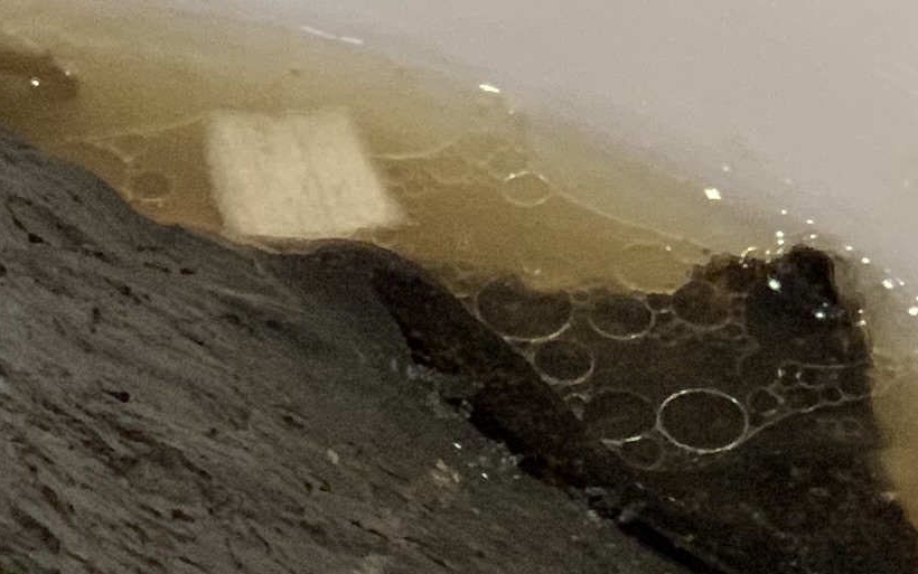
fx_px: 6782
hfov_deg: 7.7
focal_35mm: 271
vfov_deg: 4.8
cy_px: 636
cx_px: 121
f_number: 2.4
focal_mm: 6
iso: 320
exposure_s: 1/40
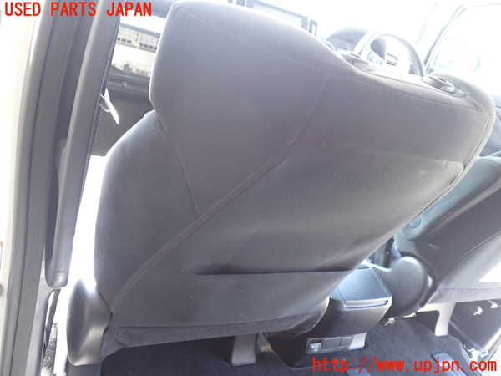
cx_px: 250
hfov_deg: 60.0
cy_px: 188
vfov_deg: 46.8
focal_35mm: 30
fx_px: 434
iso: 320
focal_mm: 5.4
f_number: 2.3
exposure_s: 1/30
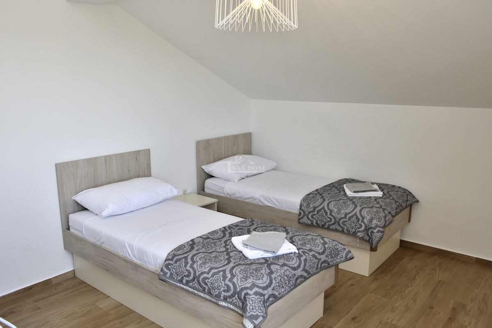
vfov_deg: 43.6
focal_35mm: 30
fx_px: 410
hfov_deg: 61.9
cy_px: 164
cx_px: 246
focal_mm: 20
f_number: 7.1
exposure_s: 1/200
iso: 800
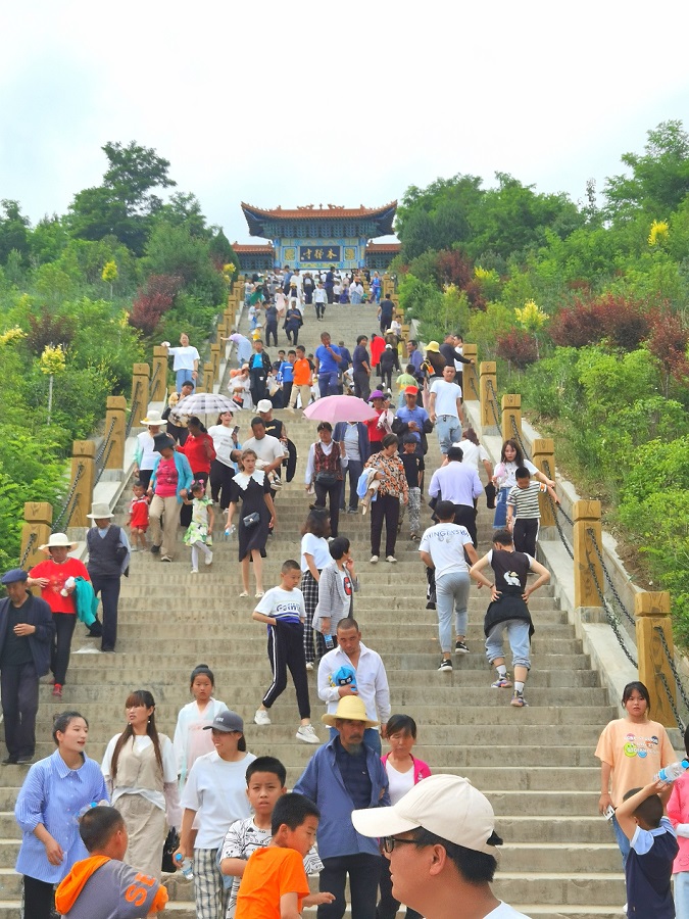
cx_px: 344
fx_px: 1115
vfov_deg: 44.8
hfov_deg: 34.3
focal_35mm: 42
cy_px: 460
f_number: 1.9
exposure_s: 1/4630
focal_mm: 6.71
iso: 50
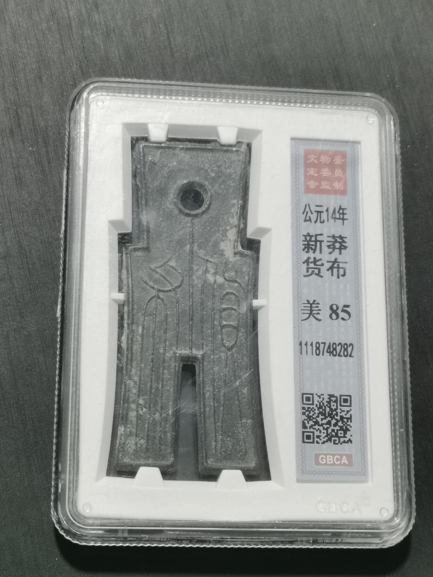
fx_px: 1117
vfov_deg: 29.0
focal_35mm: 67
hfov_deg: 21.9
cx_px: 216
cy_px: 288
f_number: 1.8
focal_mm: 5.58
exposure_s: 1/120
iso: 160
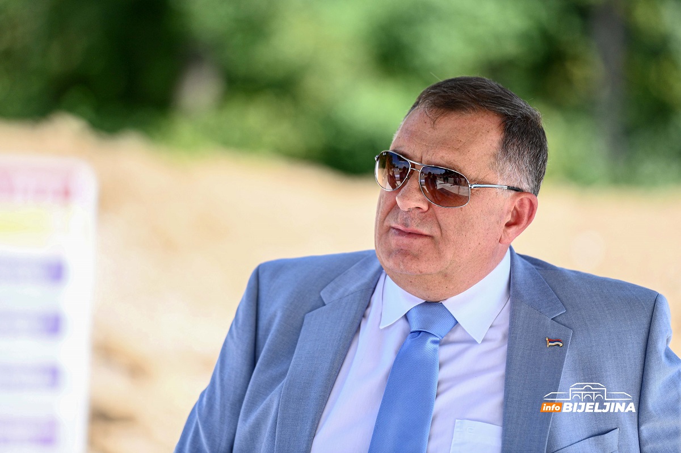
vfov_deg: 6.9
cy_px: 226
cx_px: 340
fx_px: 3780
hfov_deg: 10.3
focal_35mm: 200
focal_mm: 200
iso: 320
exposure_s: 1/1600
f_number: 2.8
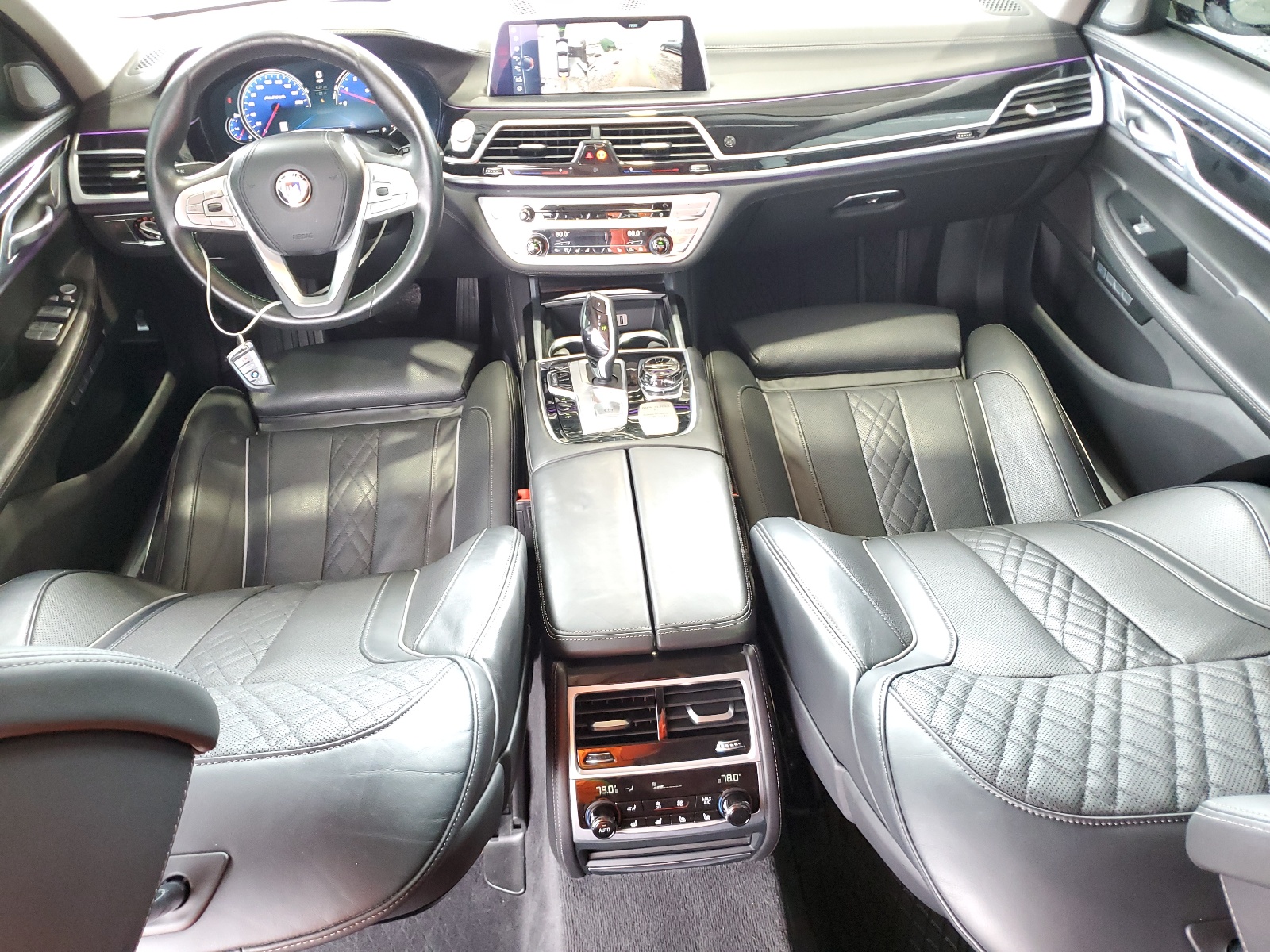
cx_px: 635
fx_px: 954
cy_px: 476
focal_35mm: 26
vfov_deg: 53.1
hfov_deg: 67.3
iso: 314
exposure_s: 1/25
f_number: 1.5
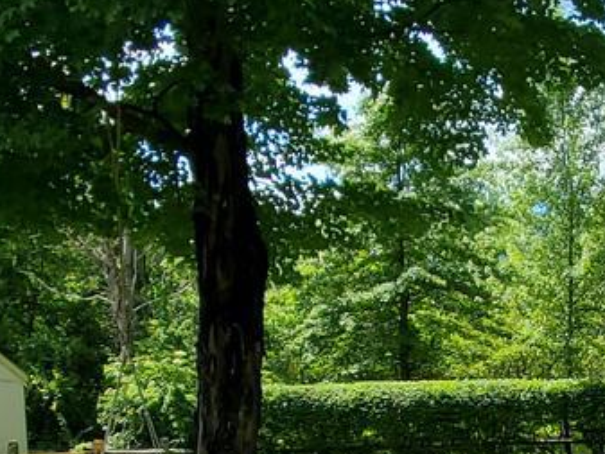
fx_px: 1381
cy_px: 623
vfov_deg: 17.3
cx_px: 526
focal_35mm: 79
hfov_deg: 24.1
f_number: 2.2
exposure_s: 1/679
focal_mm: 1.8
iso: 50
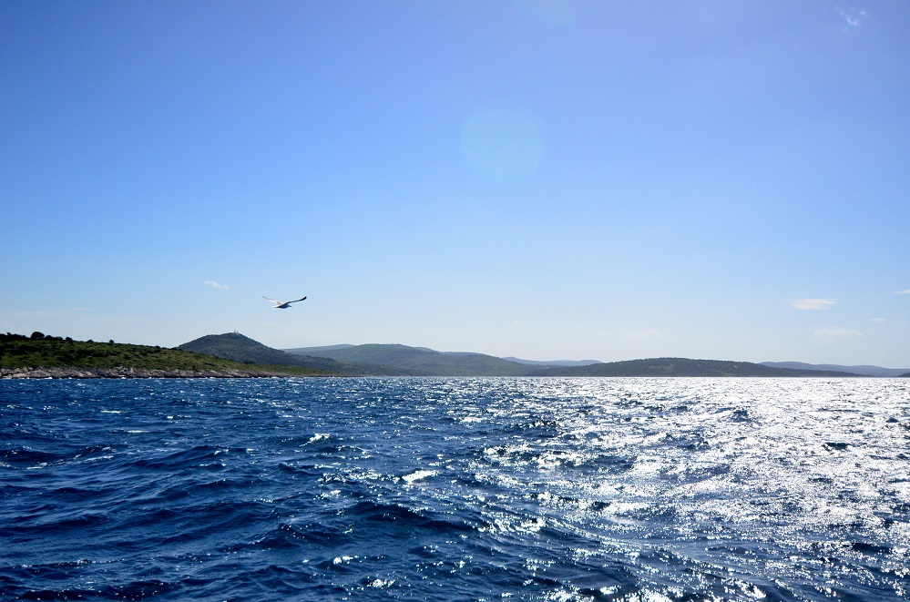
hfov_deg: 53.2
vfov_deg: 36.7
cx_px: 455
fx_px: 908
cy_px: 301
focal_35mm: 36
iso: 720
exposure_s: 1/8000
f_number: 4.5
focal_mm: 24
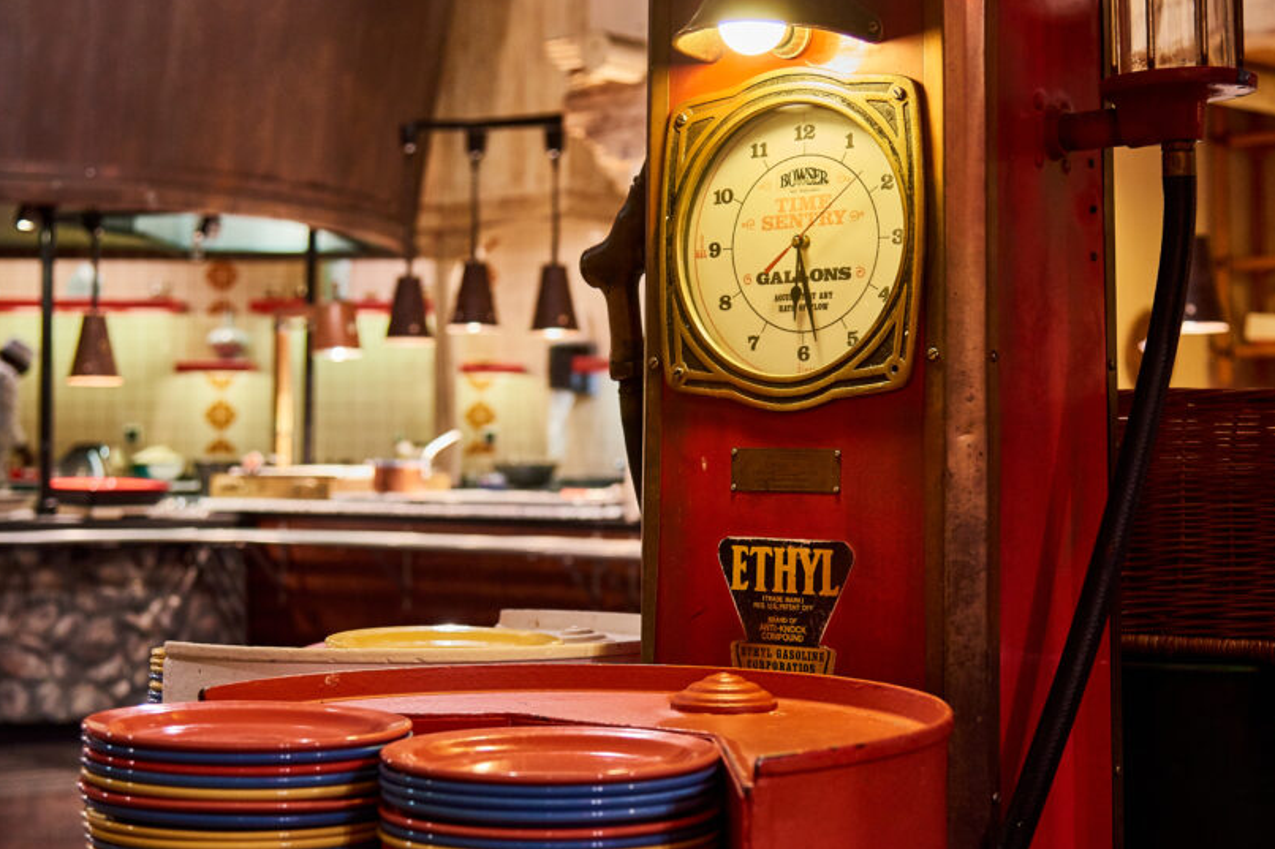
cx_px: 691
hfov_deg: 32.9
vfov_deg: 22.2
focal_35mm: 61
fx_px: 2160
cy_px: 383
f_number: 4
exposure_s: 1/80
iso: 2000
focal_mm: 48
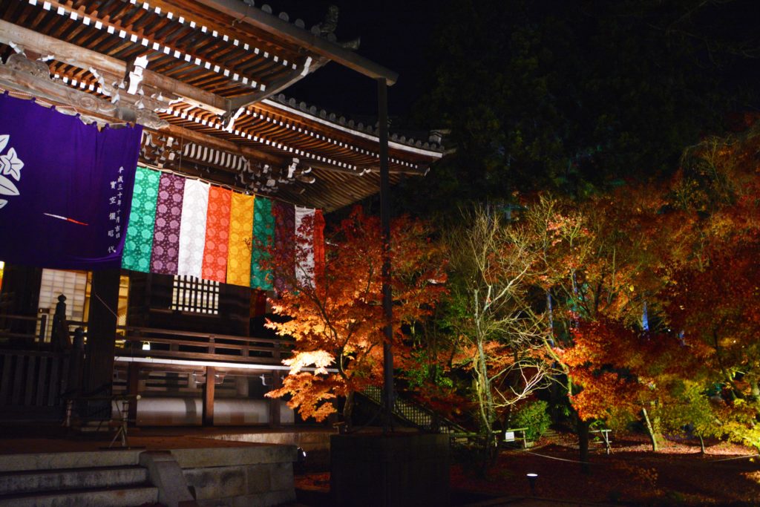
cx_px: 380
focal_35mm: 27
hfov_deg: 67.4
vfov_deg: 47.9
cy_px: 254
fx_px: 570
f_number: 3.5
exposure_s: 1/25
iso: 3200
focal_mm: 18
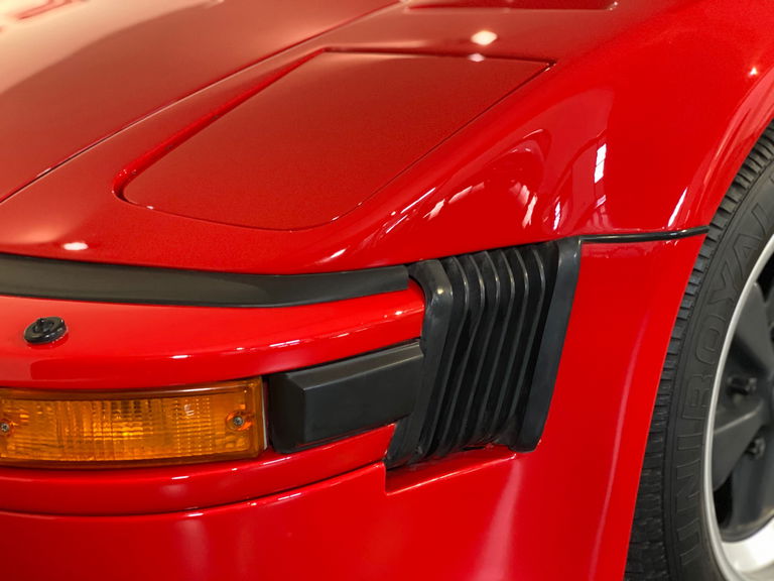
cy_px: 290
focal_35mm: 52
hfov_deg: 36.8
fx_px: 1163
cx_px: 387
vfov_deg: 28.0
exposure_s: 1/21
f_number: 2
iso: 500
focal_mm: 6
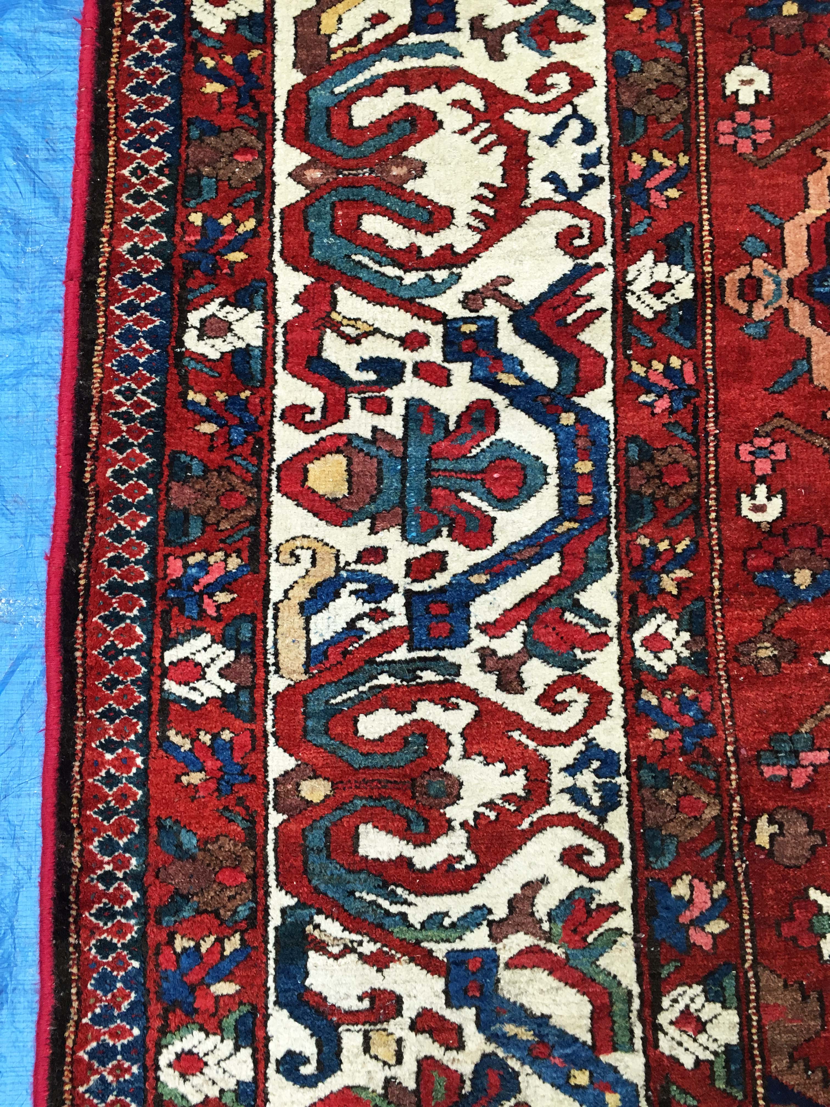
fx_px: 927
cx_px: 415
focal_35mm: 29
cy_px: 554
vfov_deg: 61.7
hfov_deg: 48.2
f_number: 2.2
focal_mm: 4.15
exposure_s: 1/33
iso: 100
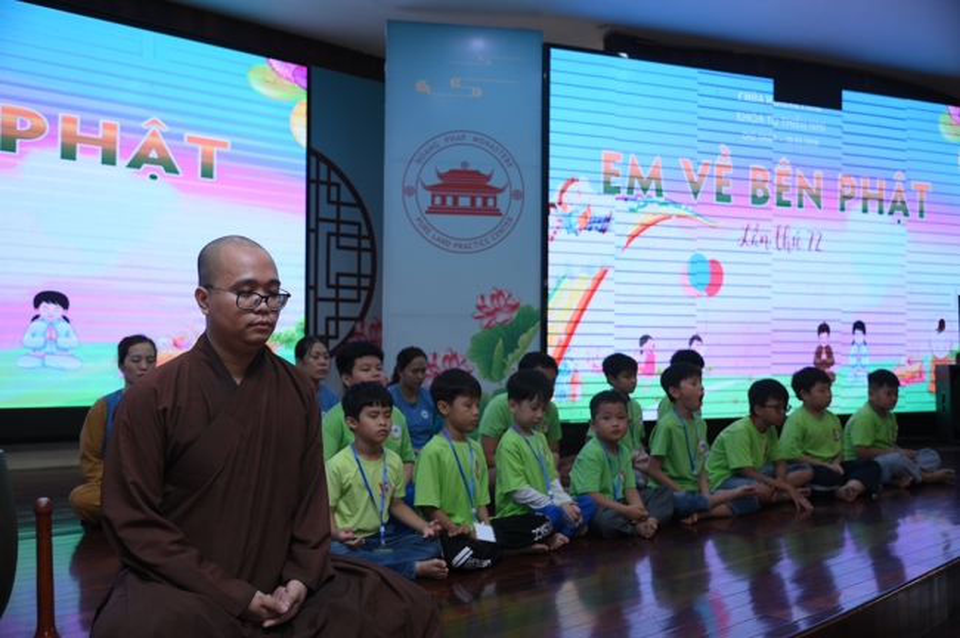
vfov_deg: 38.8
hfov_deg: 55.8
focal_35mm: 34
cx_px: 480
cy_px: 319
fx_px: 906
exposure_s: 1/200
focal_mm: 34
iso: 800
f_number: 4
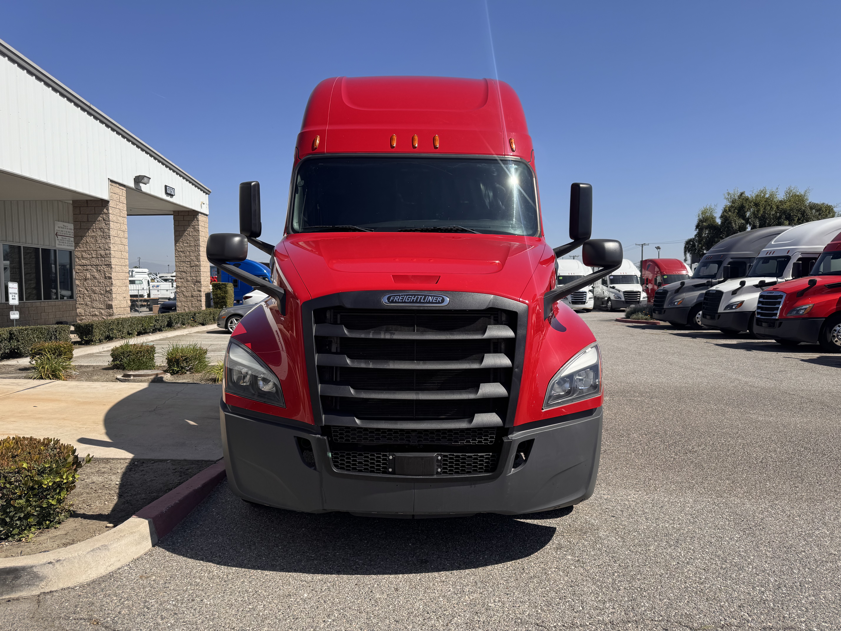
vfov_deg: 56.8
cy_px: 316
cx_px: 420
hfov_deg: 71.6
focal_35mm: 24
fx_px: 583
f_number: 1.78
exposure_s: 1/4608
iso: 80
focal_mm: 6.76
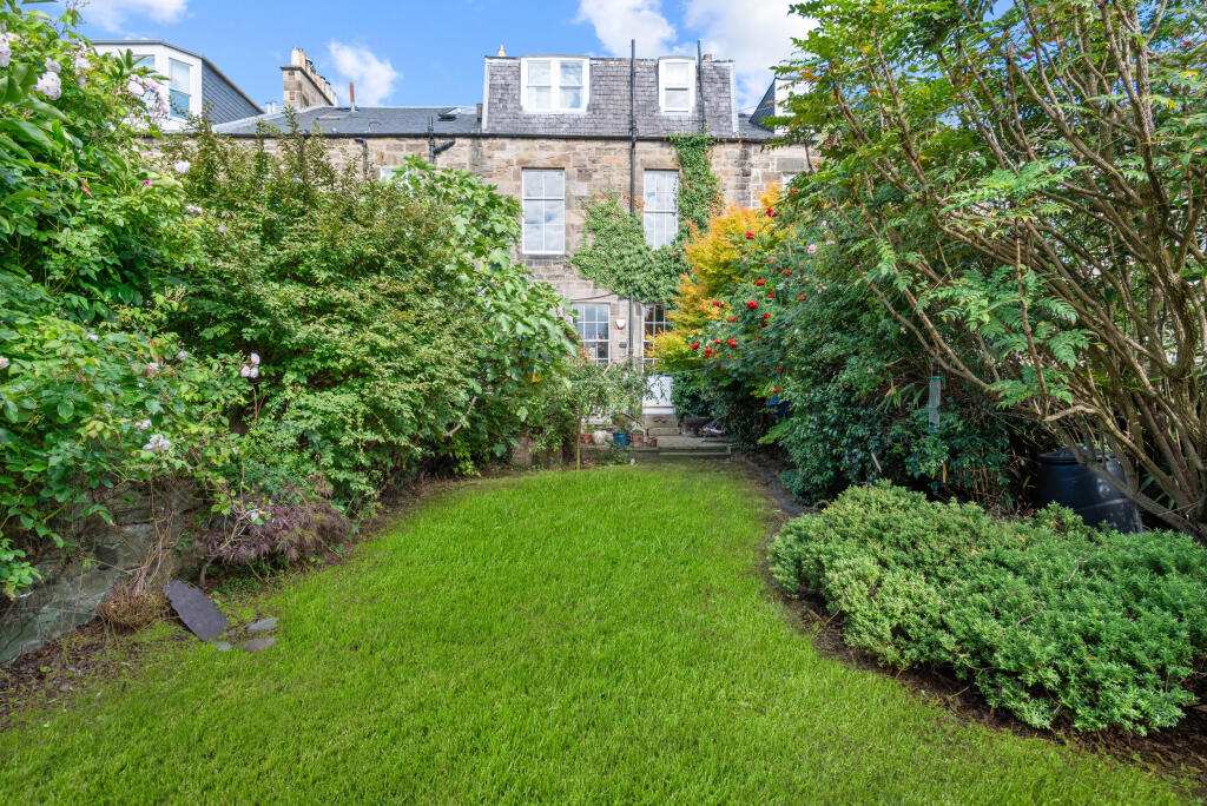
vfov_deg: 73.8
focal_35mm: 16
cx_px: 604
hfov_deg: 96.7
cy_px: 403
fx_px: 537
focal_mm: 16
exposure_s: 1/60
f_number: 9
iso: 250
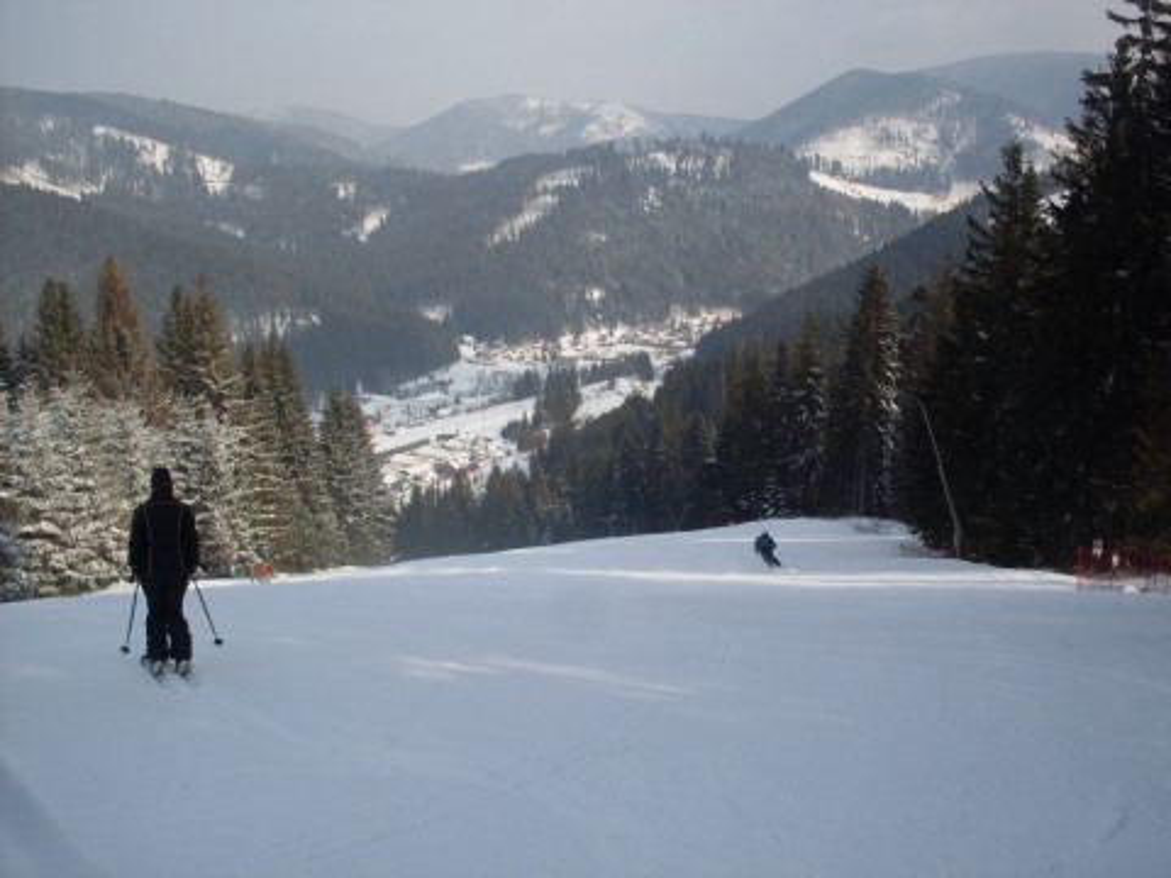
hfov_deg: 49.0
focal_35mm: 38
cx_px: 586
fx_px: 1285
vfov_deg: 37.7
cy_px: 439
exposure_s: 1/250
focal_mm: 6.3
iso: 80
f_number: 8.4
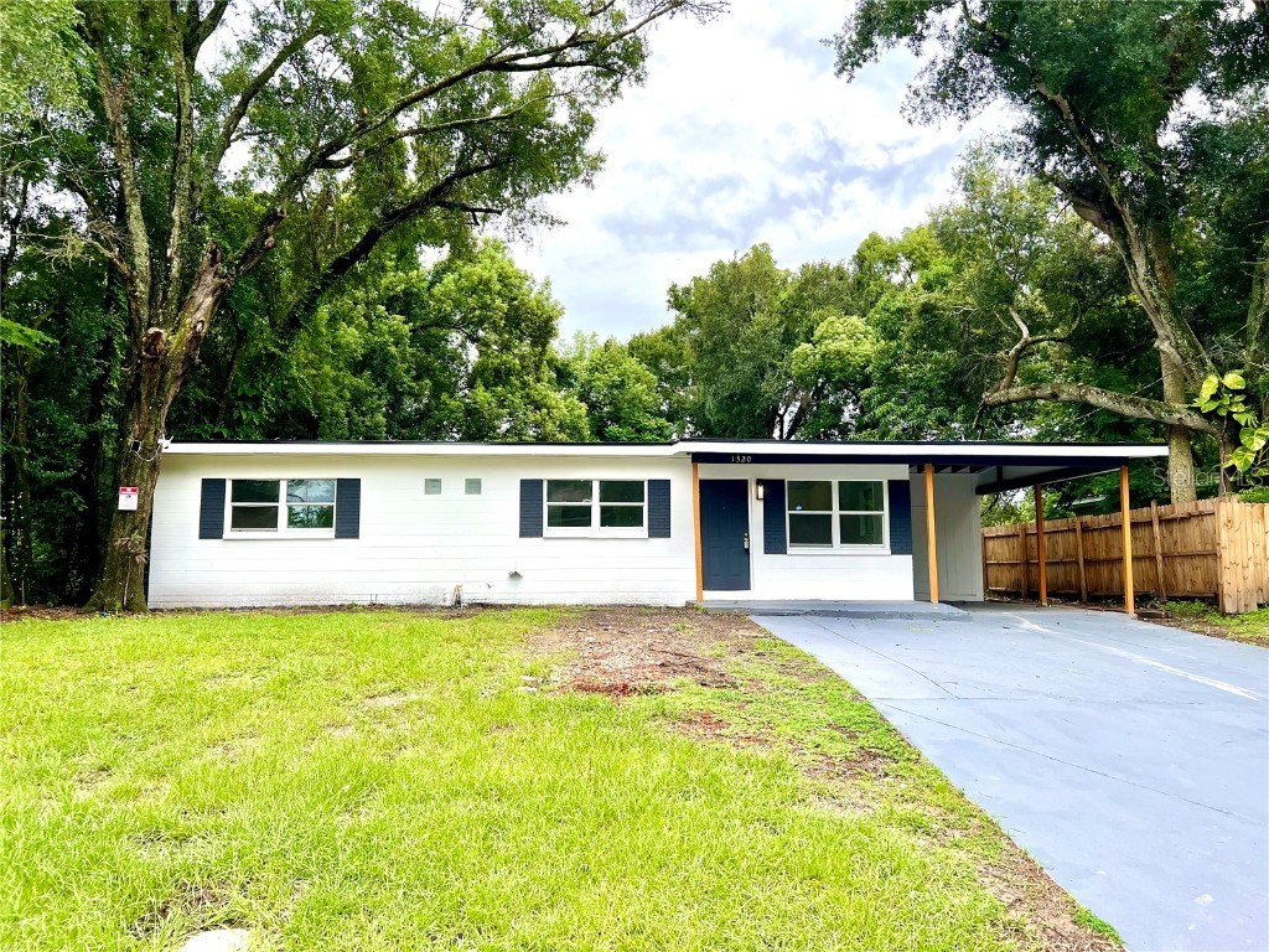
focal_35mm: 26
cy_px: 476
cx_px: 634
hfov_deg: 67.3
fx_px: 953
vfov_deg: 53.1
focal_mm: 5.7
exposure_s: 1/1326
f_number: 1.5
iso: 50
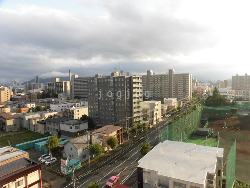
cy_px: 94
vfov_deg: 56.8
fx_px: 173
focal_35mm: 24
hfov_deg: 71.6
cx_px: 125
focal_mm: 4.3
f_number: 3.1
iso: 100
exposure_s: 1/400
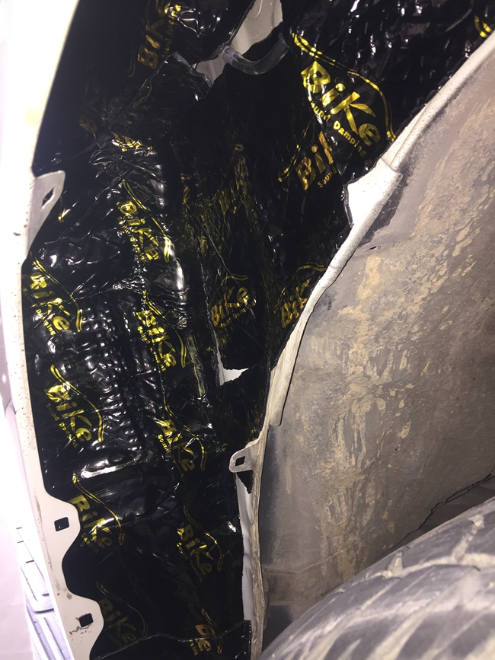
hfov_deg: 48.2
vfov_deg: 61.7
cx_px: 248
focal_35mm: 29
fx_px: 553
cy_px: 330
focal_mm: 4.15
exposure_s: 1/25
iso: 50
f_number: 2.2
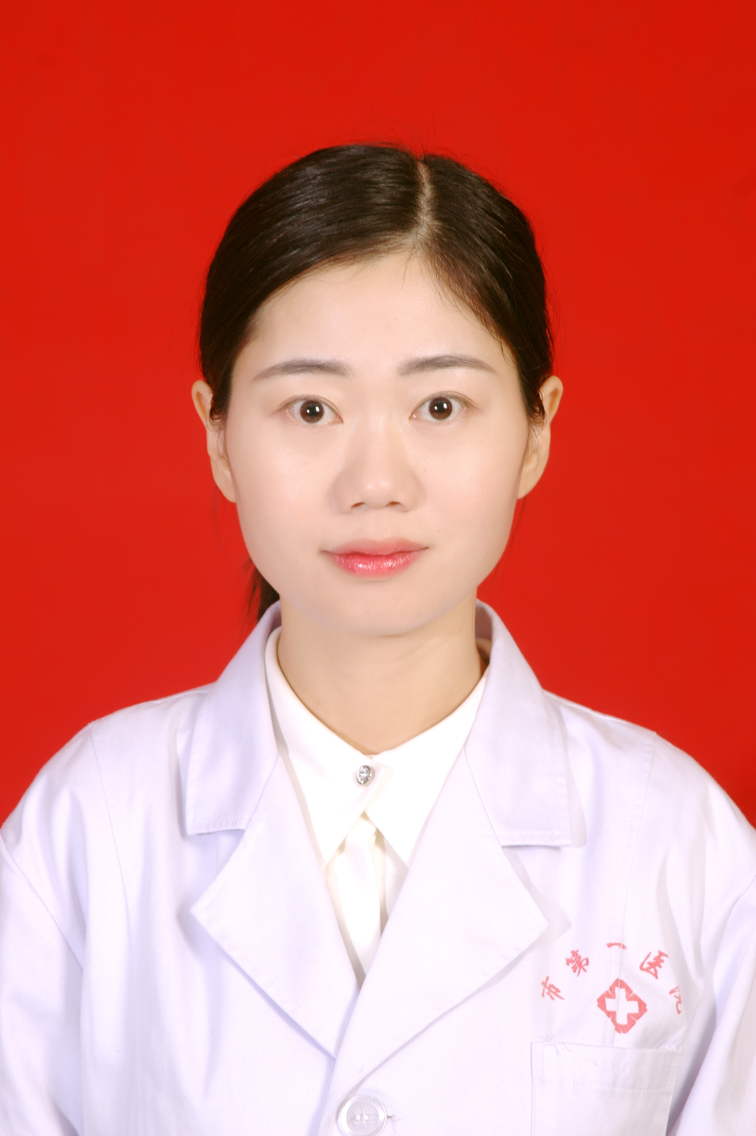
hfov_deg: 9.3
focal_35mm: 147
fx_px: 4639
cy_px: 568
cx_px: 378
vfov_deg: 14.0
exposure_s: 1/60
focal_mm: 98
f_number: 5.6
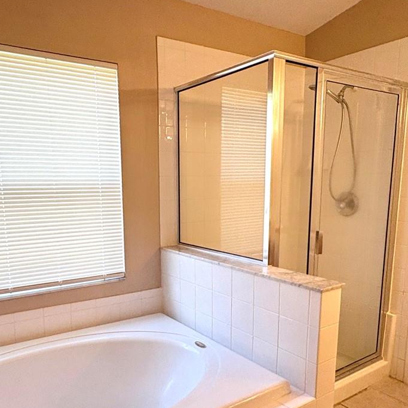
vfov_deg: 55.1
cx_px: 173
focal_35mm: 29
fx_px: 387
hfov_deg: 55.4
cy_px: 249
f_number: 2.2
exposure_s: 1/120
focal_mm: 2.22
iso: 50
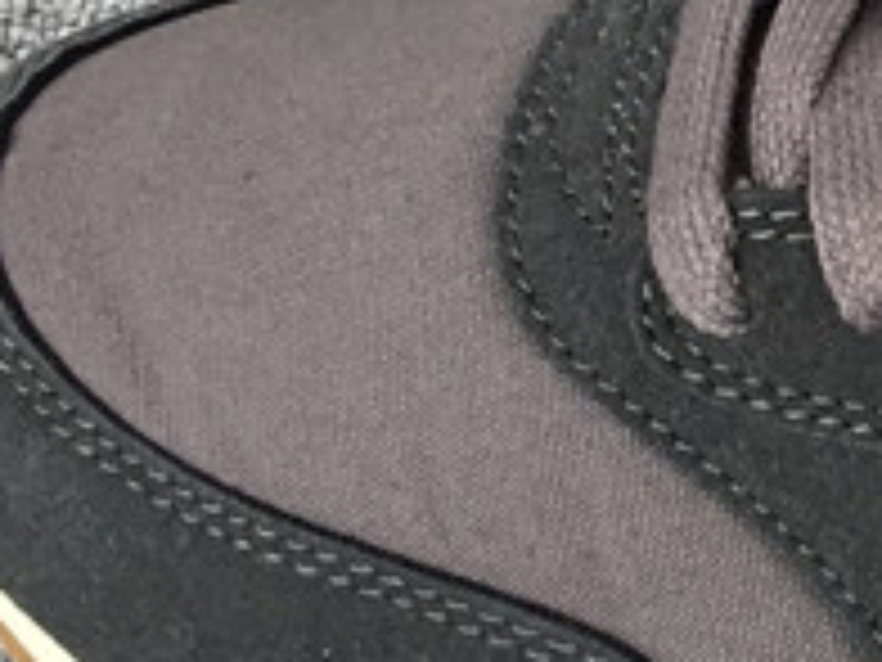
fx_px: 3618
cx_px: 1472
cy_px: -74
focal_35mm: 142
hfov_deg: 12.9
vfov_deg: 10.3
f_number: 2.4
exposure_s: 1/179
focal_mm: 3.3
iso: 25
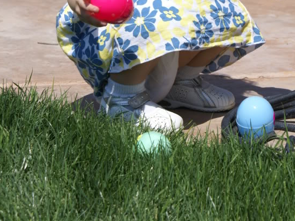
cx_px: 184
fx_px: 1380
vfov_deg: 9.1
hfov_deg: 12.2
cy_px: -20
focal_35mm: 162
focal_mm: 60
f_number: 9
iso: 100
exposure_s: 1/320
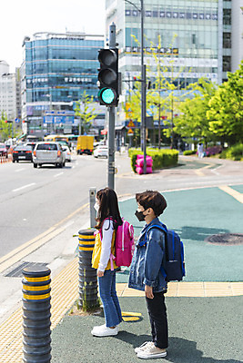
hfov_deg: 24.6
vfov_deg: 36.2
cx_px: 122
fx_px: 556
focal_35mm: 55
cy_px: 182
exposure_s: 1/800
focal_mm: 55
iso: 200
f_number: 2.8
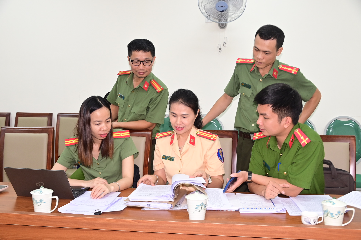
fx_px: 421
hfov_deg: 46.4
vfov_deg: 31.9
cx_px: 180
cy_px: 120
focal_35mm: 42
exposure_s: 1/200
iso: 800
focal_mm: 28
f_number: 4
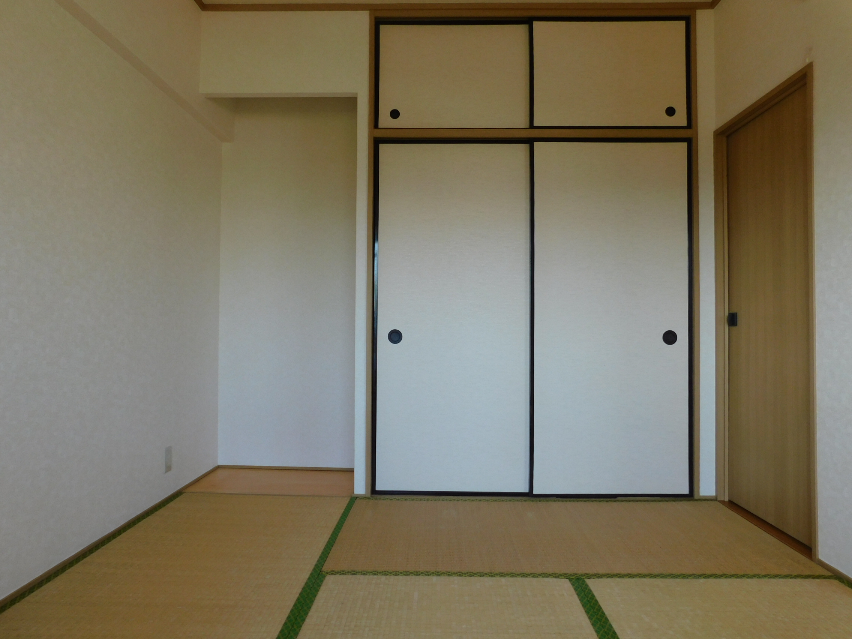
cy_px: 320
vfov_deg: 58.9
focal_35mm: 23
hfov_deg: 73.9
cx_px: 426
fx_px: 566
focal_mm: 4
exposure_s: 1/100
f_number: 3
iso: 125
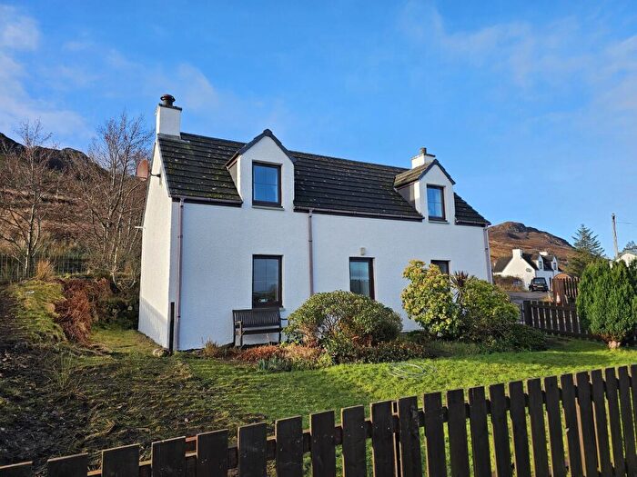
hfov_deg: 73.9
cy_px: 238
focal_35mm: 23
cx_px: 318
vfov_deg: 58.9
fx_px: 423
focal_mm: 6.3
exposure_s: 1/427
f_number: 1.7
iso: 10
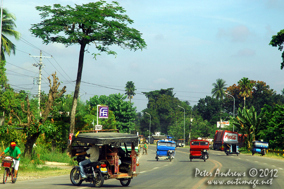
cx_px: 142
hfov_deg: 16.1
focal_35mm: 128
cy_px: 94
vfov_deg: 10.7
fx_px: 1005
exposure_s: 1/500
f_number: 10
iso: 400
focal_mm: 85
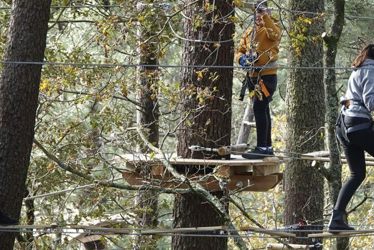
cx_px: 309
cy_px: 118
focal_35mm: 438
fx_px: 4549
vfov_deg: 3.1
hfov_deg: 4.7
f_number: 4
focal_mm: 93.9
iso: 200
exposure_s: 1/125
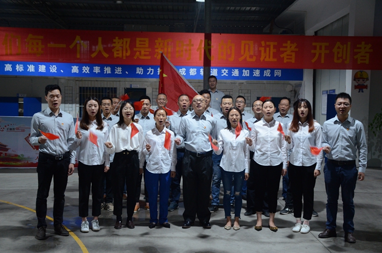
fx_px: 508
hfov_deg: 41.2
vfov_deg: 28.0
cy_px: 126
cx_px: 191
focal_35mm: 48
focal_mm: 32
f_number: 4
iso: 1400
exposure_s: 1/50
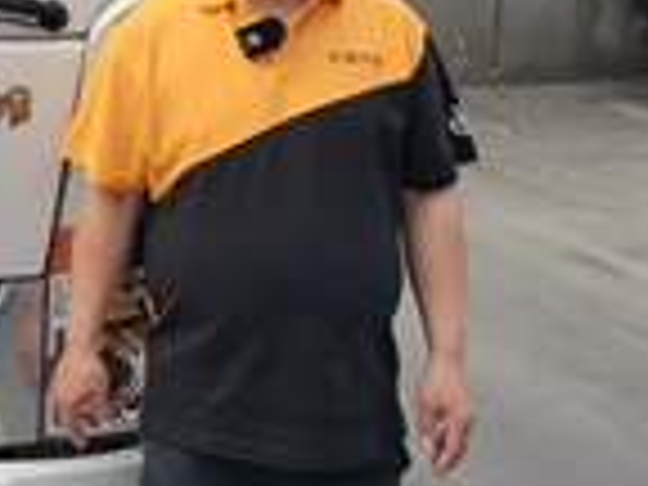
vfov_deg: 15.5
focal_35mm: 92
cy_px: -83
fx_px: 1722
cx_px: -194
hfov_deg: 19.6
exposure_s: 1/1245
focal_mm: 5.56
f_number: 1.6
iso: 50
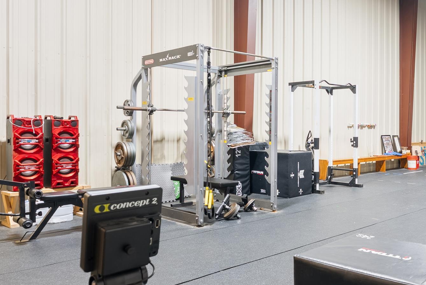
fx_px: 426
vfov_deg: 36.9
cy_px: 123
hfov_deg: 50.6
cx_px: 325
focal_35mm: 36
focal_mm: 16
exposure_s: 2.5
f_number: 9
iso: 250
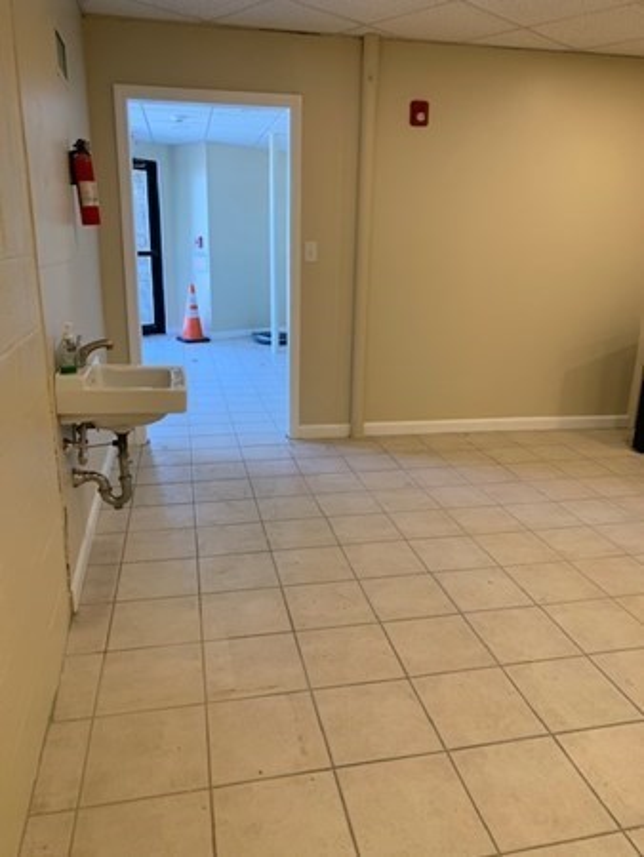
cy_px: 428
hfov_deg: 53.1
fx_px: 644
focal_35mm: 26
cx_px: 322
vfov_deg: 67.3
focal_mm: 4.25
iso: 100
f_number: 1.8
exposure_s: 1/120
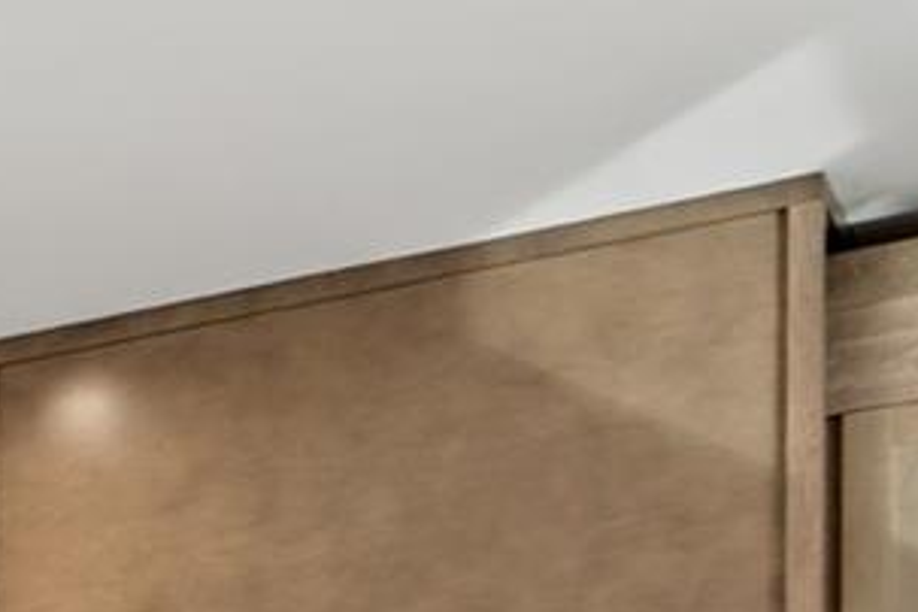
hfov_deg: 12.6
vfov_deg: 11.4
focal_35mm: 108
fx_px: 2754
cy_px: 1241
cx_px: -1521
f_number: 5
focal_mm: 16
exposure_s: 1/10
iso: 100
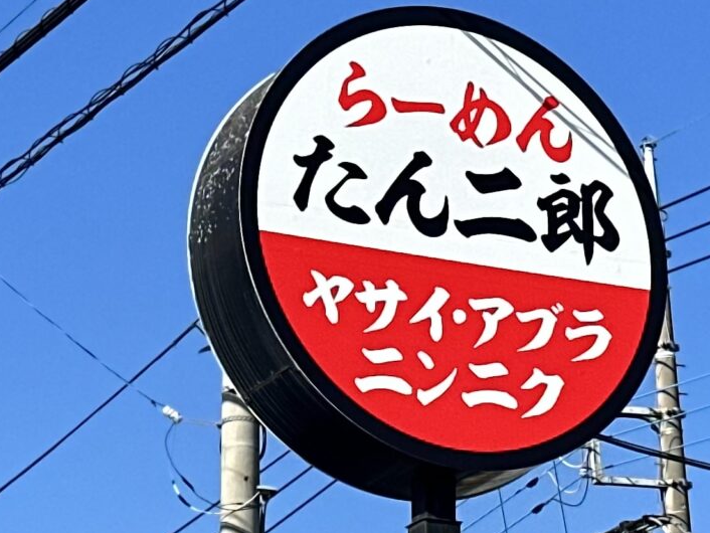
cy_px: 225
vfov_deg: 17.0
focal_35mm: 87
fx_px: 1785
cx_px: 589
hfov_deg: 22.1
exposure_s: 1/4367
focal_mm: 6.86
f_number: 1.78
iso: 64
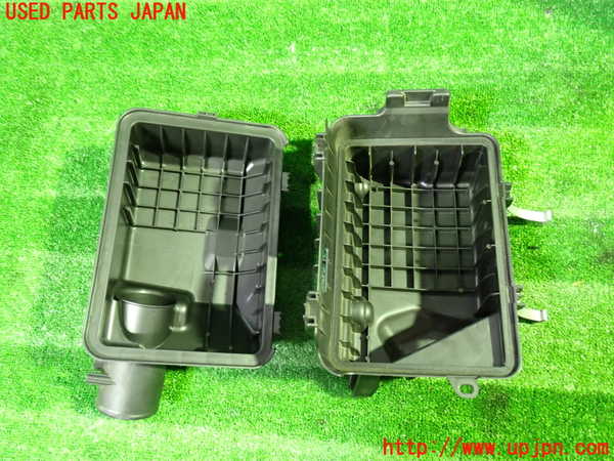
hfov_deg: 60.0
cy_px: 230
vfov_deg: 46.8
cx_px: 307
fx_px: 532
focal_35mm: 30
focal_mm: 5.4
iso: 800
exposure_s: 1/10
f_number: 2.3
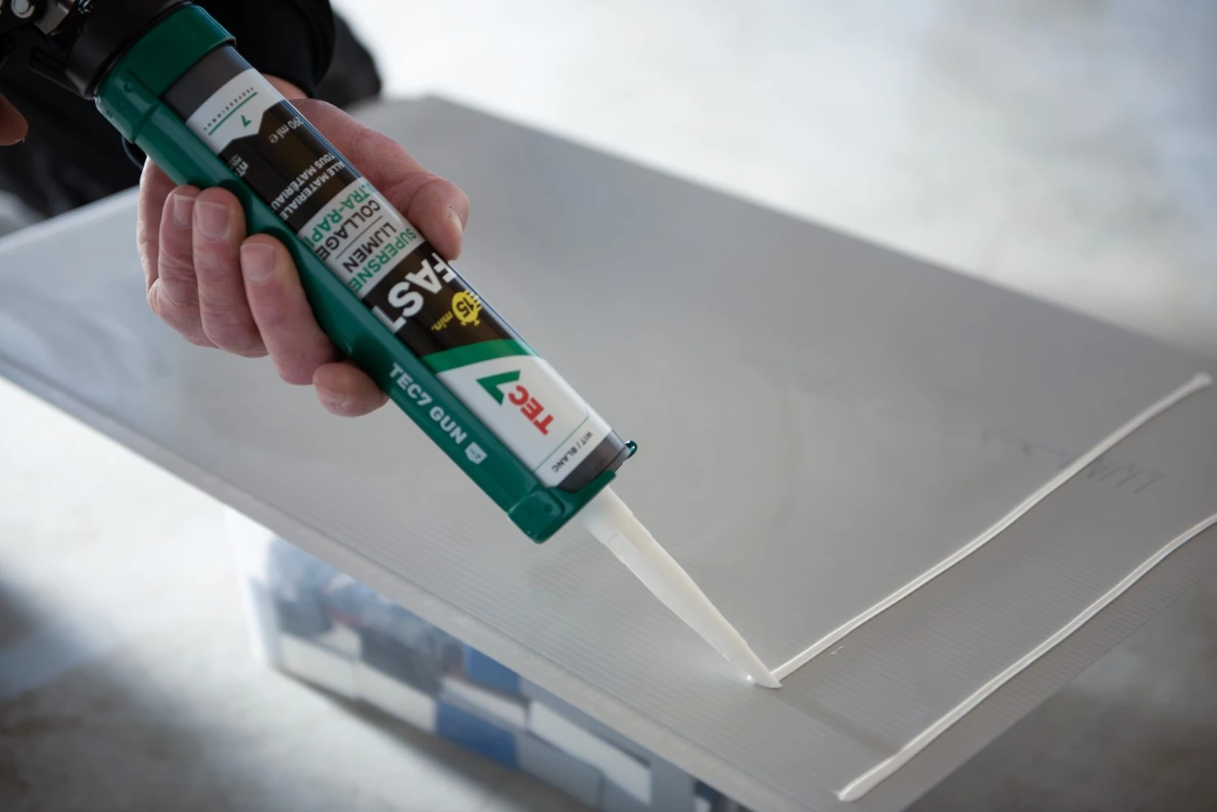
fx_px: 2367
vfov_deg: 19.5
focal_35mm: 70
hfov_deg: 28.8
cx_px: 608
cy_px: 406
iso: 1000
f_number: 2.8
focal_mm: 70
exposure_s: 1/125
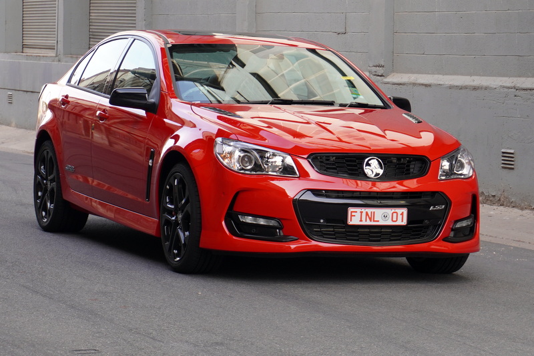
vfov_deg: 18.2
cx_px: 267
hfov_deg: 27.0
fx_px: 1112
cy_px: 178
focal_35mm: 75
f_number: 5.6
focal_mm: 50
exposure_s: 1/160
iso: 200
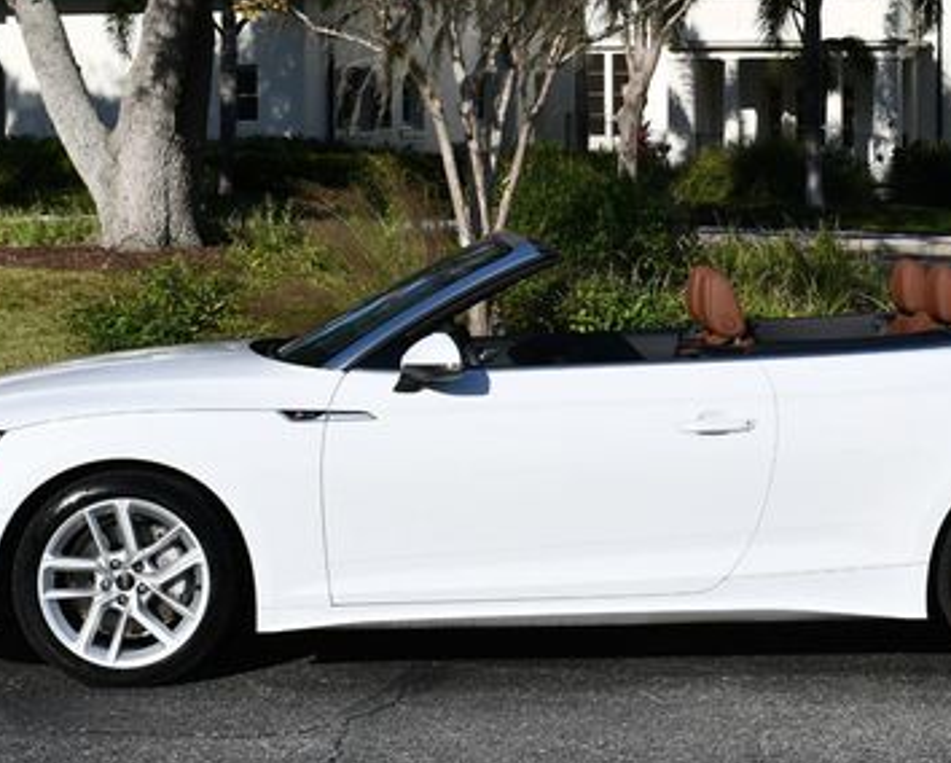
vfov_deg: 16.2
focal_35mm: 95
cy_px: 242
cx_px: 604
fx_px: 2677
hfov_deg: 20.1
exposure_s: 1/400
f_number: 10
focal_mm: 28
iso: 100
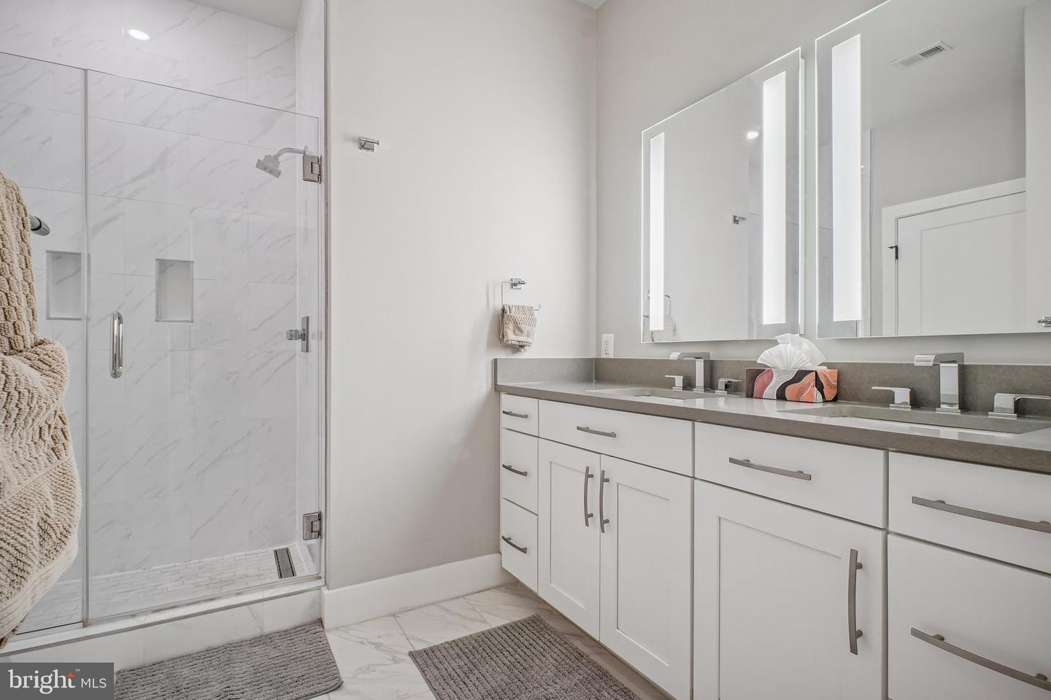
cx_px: 526
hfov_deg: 95.0
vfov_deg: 72.1
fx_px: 482
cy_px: 350
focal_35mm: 16
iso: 500
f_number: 8
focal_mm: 11
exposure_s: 1/15
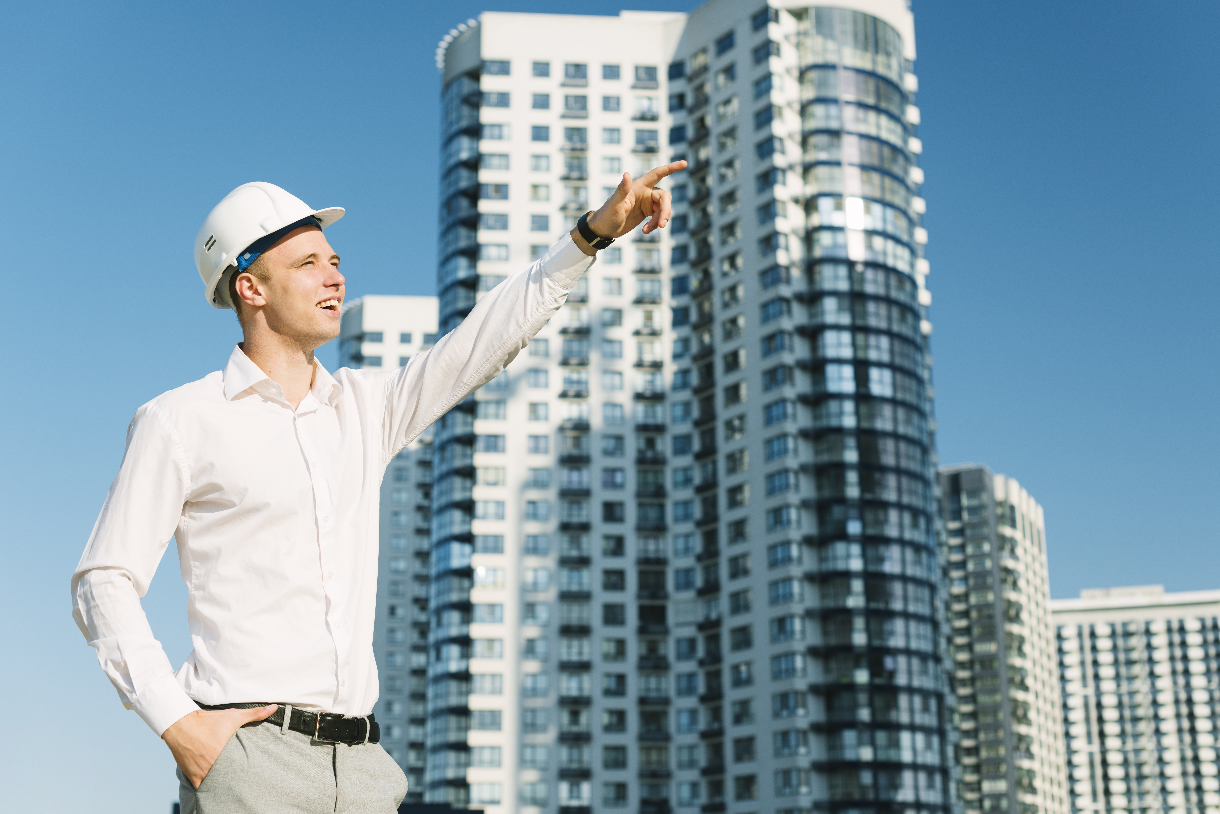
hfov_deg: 39.6
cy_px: 407
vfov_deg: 27.0
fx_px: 1695
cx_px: 610
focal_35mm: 50
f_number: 4
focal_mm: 50
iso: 64
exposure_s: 1/320
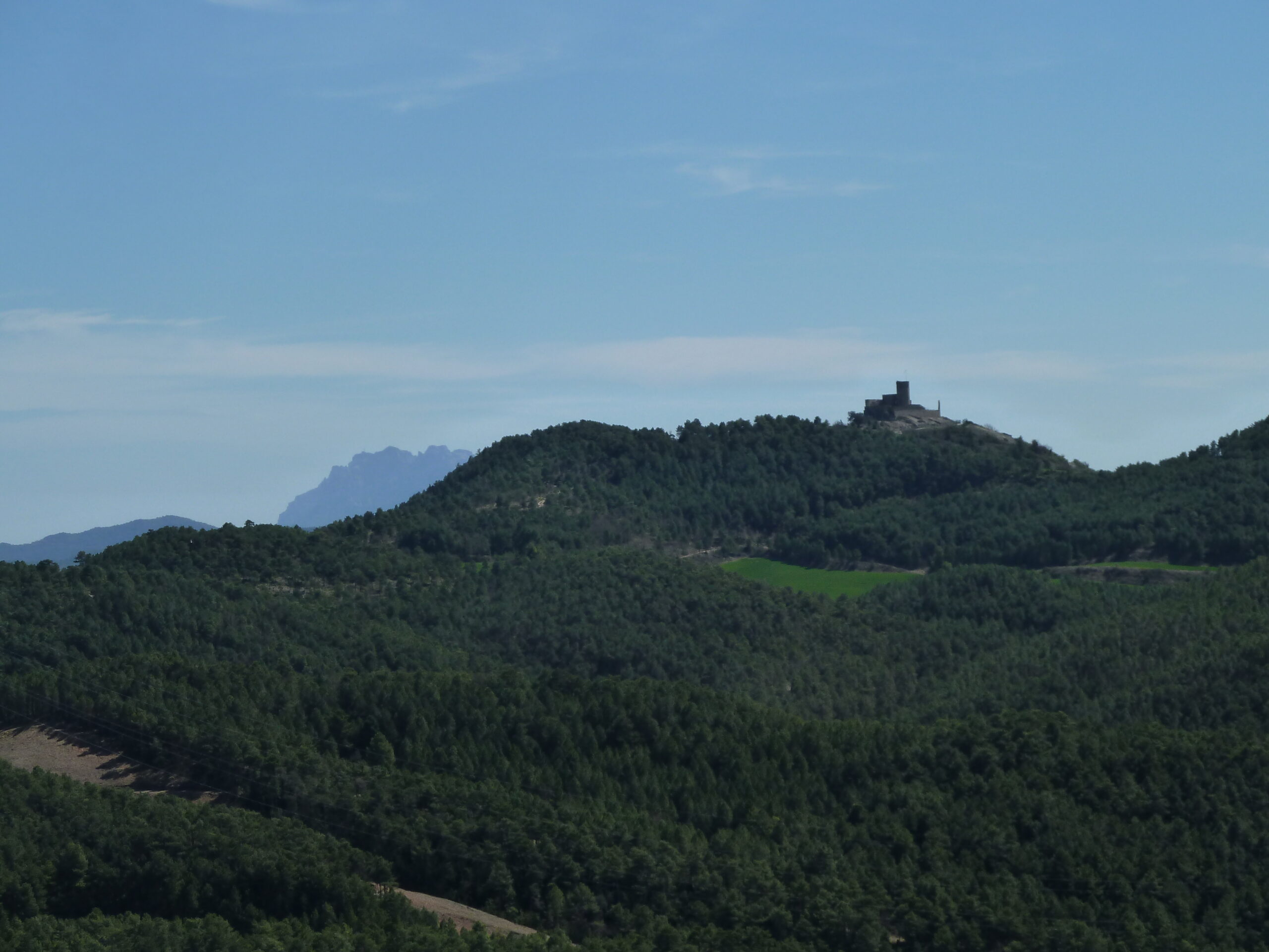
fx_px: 4069
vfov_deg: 13.3
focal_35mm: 111
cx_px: 634
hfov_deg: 17.7
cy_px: 476
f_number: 5.6
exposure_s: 1/800
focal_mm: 18.2
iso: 125
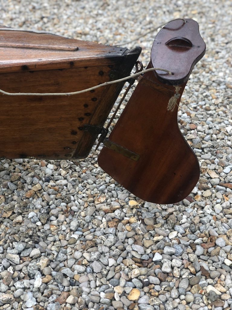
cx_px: 116
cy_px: 155
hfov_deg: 28.0
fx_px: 465
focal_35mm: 52
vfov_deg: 36.8
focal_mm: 6
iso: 16
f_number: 2.4
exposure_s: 1/60
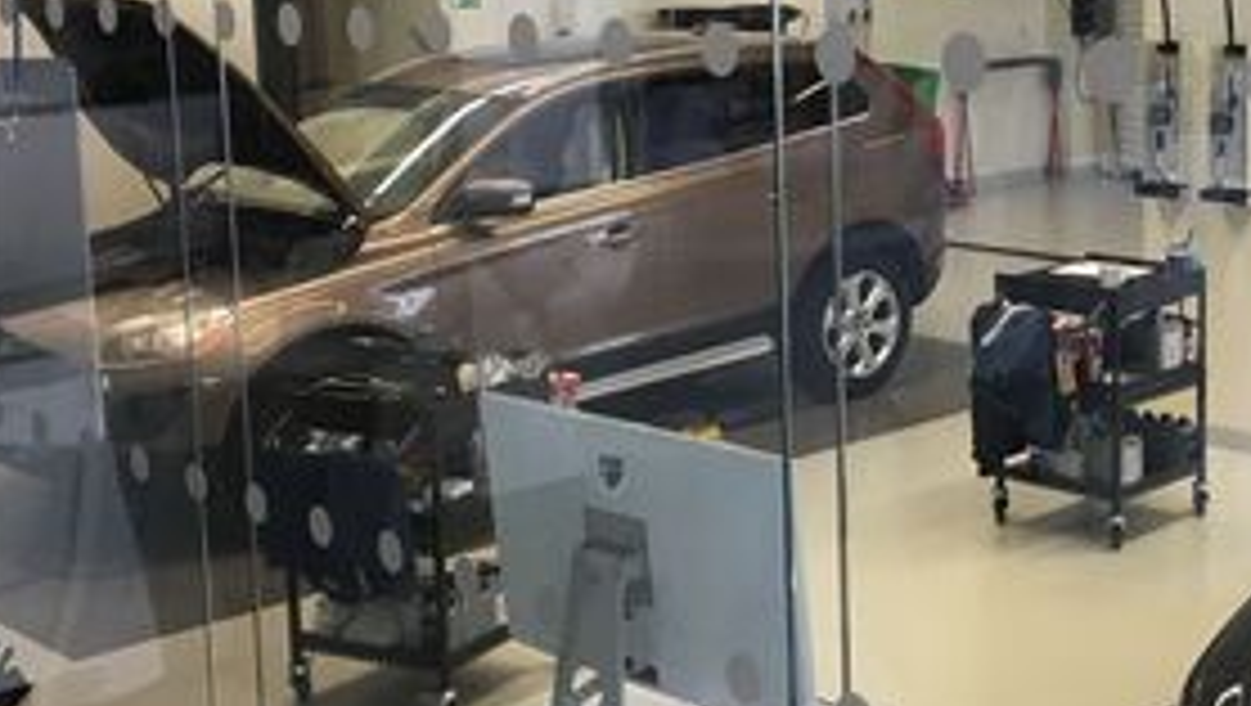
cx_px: 909
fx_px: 2059
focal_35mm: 62
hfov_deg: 33.3
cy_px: 211
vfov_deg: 19.4
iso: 32
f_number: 2.2
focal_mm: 4.15
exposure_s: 1/33
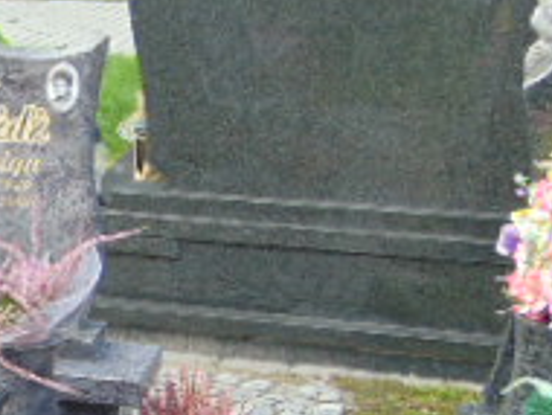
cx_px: -183
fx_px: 1341
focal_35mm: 84
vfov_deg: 17.2
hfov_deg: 21.0
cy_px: 415
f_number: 3
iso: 80
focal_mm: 4.5
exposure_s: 1/320
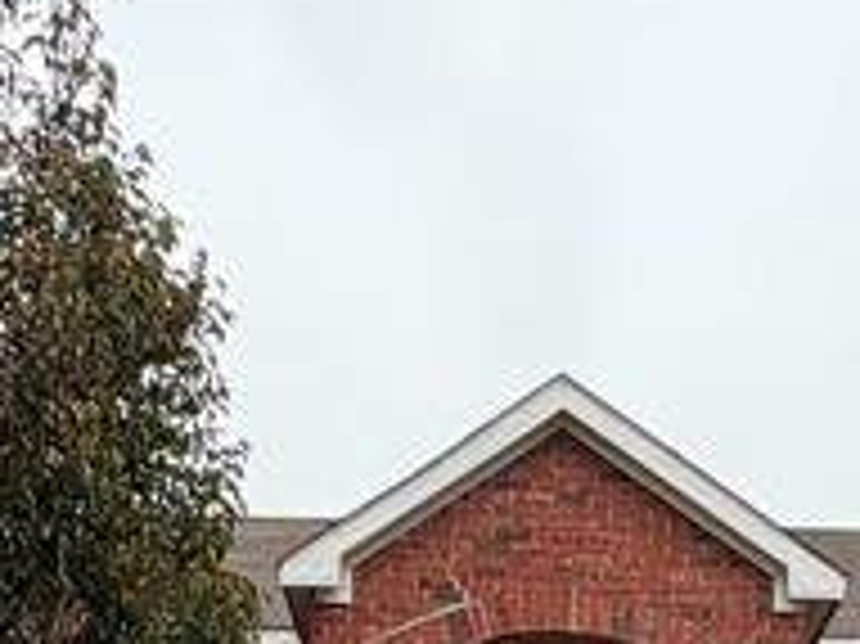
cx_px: 644
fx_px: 1862
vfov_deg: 15.0
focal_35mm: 75
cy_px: 1374
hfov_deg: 25.7
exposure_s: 1/502
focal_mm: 2.22
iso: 64
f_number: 2.2
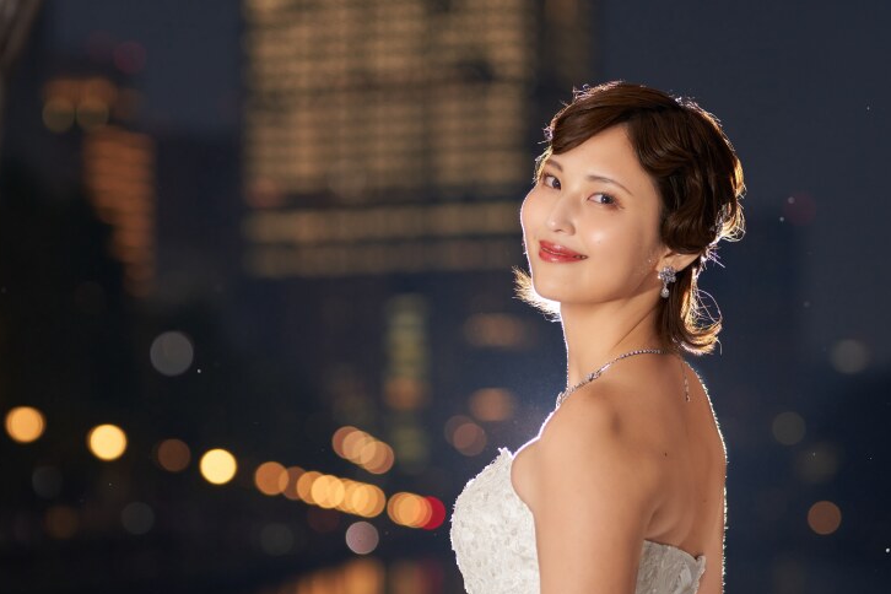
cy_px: 317
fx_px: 3465
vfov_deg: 9.8
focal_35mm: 140
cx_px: 443
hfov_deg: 14.7
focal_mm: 85
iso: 250
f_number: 2.2
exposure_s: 1/125
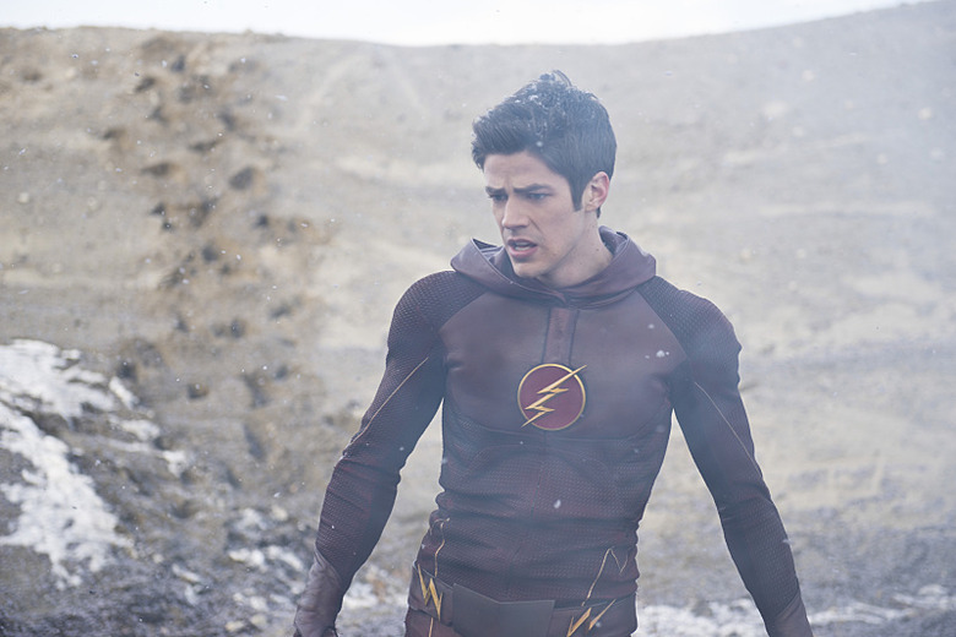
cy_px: 318
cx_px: 478
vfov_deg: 19.5
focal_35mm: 70
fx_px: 1859
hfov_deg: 28.8
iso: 320
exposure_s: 1/250
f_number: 4.5
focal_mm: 70
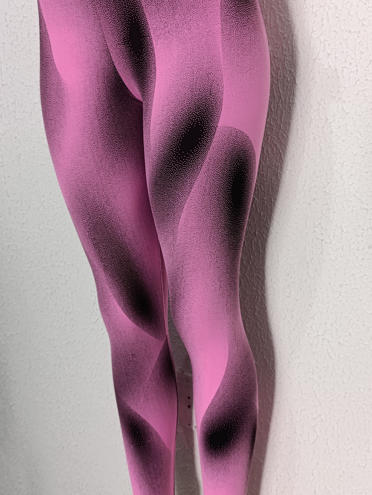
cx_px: 199
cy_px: 243
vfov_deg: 48.9
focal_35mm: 38
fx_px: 543
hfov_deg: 37.8
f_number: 1.6
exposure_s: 1/60
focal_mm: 6.14
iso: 640
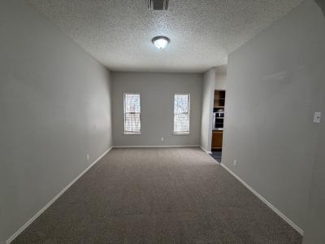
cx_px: 162
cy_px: 122
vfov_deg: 85.7
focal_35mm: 14
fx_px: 131
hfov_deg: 102.1
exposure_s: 1/60
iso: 160
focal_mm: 2.22
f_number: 2.2
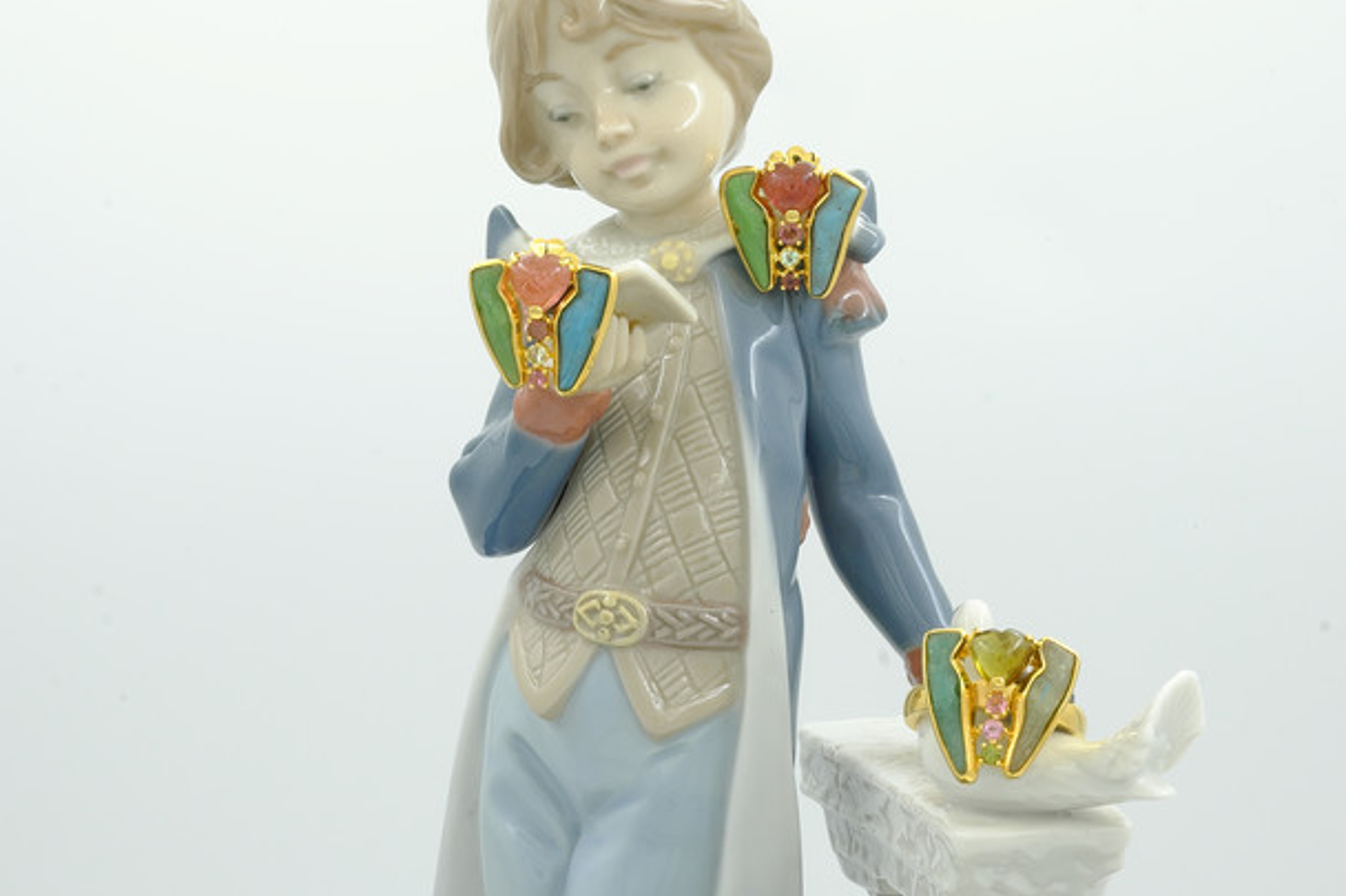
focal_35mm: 111
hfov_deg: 18.4
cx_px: 644
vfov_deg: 12.3
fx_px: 4149
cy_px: 409
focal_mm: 60
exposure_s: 1/2.5
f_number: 22
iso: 400
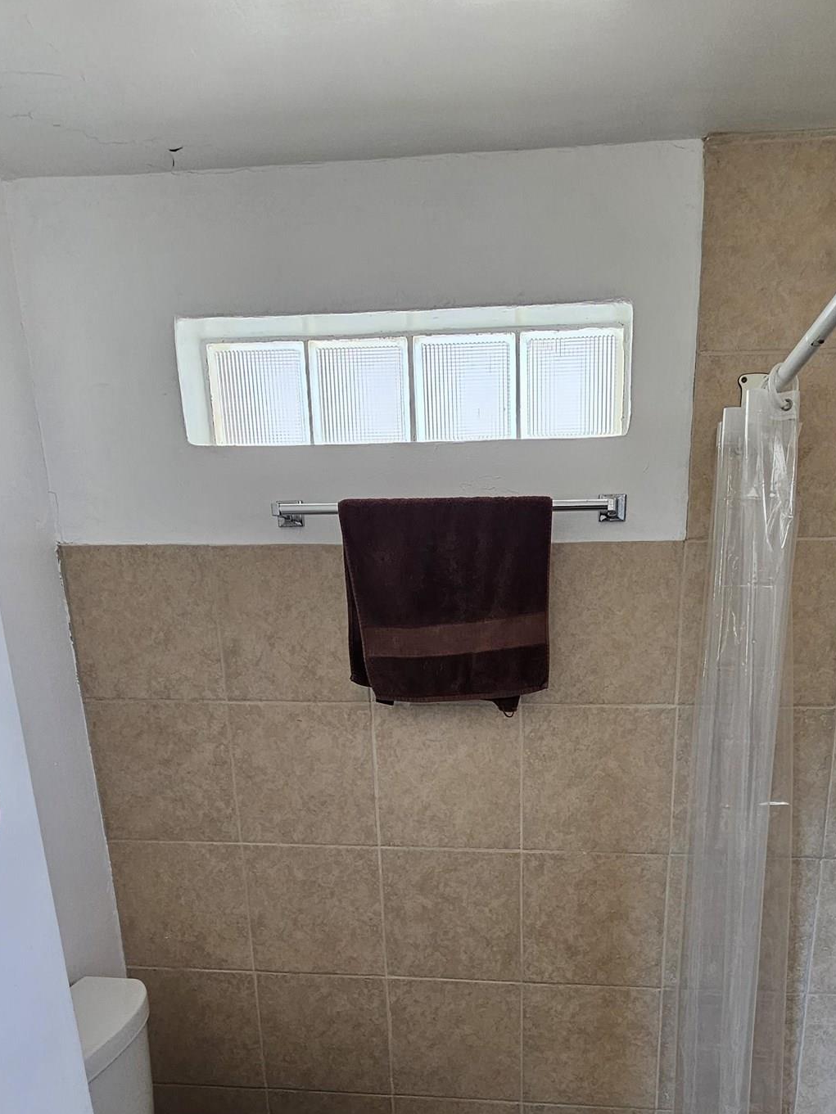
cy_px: 834
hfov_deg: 60.1
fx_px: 708
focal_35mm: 22
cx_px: 531
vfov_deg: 71.2
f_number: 2.2
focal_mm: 2.2
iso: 200
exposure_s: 1/60
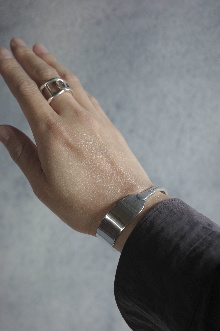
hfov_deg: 33.4
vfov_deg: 48.5
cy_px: 166
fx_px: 367
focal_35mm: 40
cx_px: 110
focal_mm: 26
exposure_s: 1/40
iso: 250
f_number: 2.8
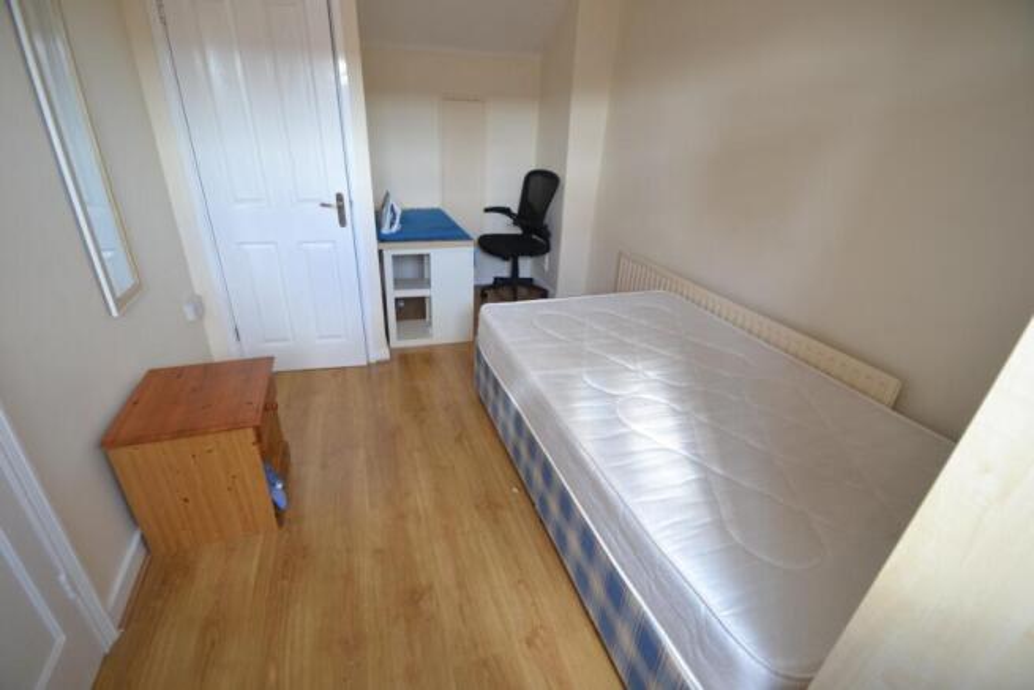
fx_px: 431
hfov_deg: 100.4
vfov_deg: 77.4
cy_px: 345
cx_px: 517
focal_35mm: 15
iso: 400
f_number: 3.5
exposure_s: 1/60
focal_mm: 10
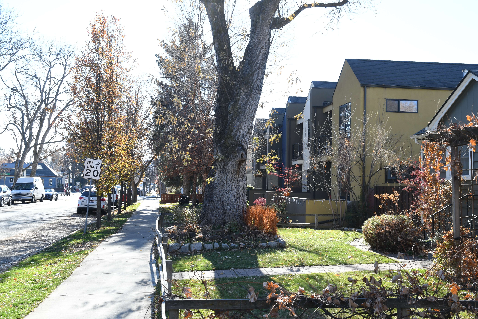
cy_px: 160
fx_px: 498
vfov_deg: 35.5
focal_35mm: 38
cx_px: 239
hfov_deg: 51.3
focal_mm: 25
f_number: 6.3
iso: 100
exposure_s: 1/100
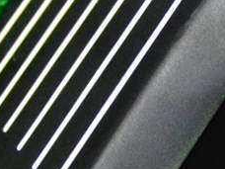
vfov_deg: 13.7
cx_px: 274
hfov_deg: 17.9
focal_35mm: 104
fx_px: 676
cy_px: -48
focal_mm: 6.42
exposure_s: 1/25
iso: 400
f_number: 3.6
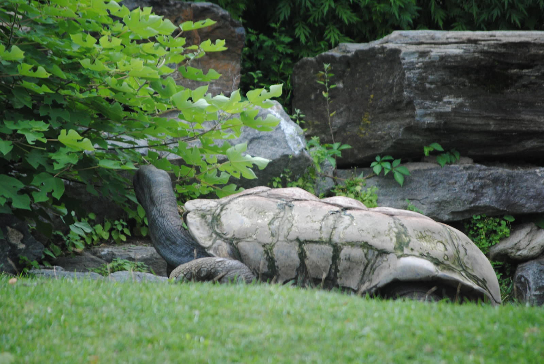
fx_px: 4312
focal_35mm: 285
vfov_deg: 4.8
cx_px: 272
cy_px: 182
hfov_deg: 7.2
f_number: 5.6
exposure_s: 1/400
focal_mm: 190
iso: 400
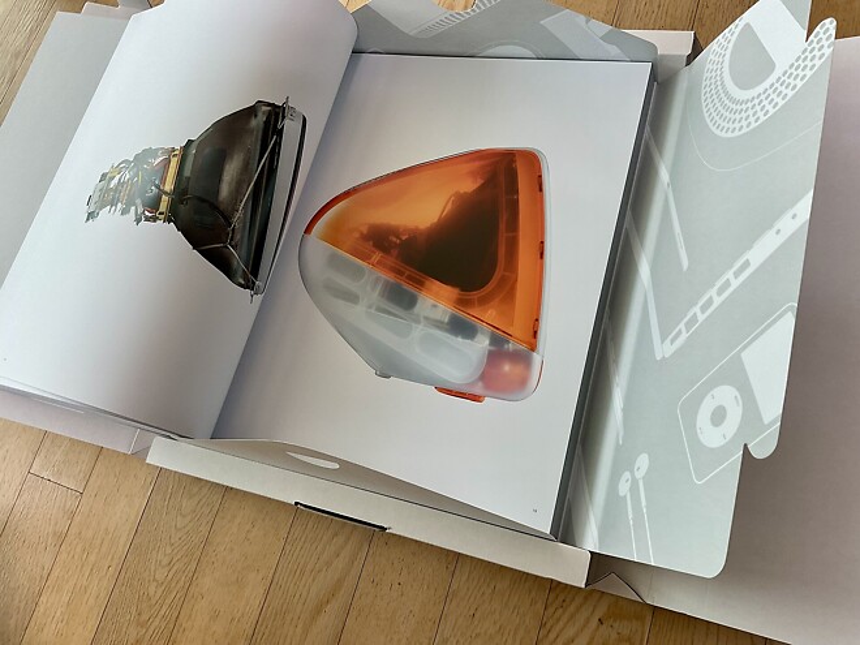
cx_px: 430
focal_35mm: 29
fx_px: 720
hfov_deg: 61.7
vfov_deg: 48.2
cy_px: 322
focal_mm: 3
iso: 40
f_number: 1.8
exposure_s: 1/60
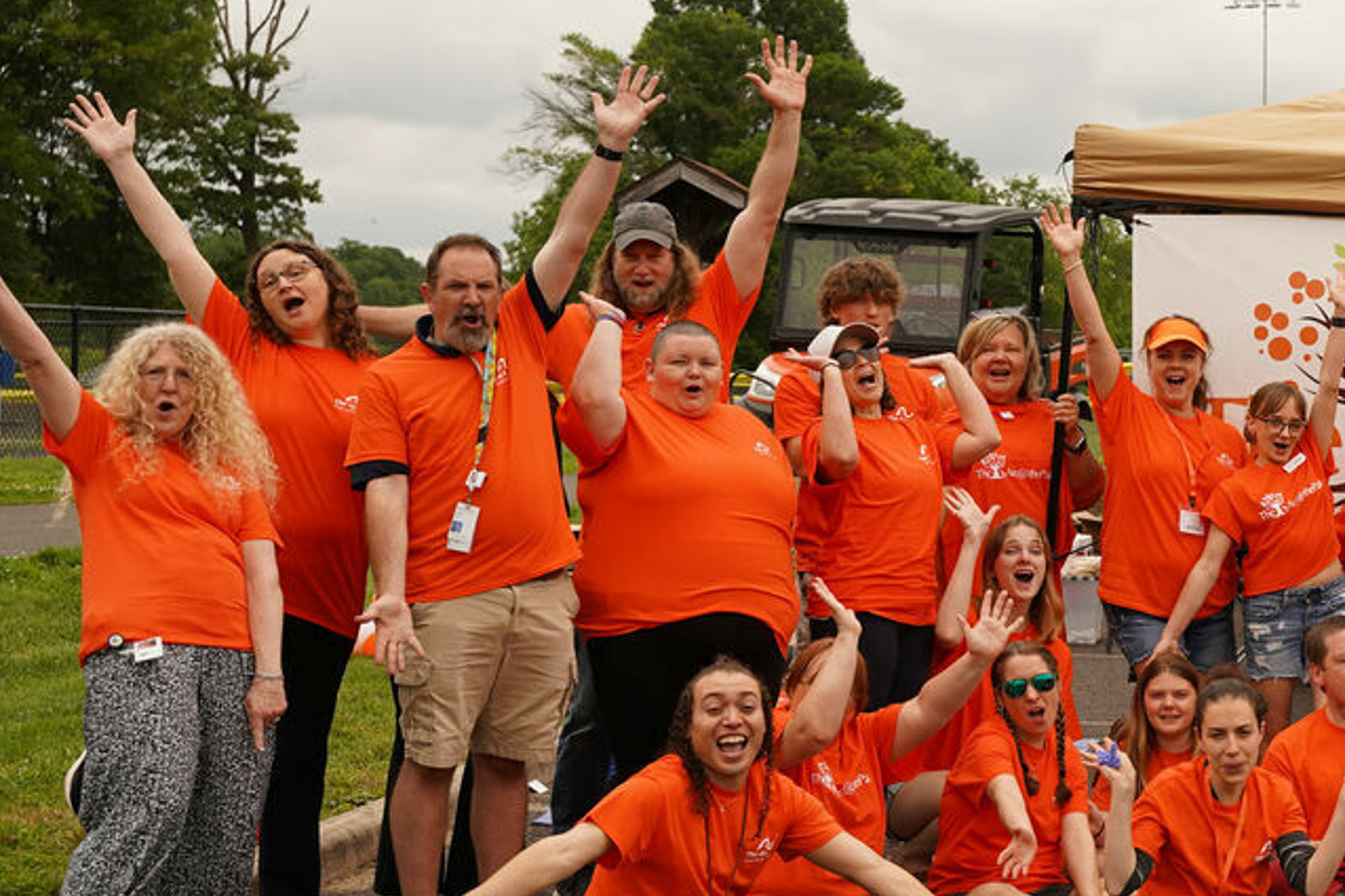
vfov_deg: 13.7
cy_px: 434
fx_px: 3735
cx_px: 1684
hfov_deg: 19.1
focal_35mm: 100
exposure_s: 1/400
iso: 100
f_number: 5
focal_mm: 39.4
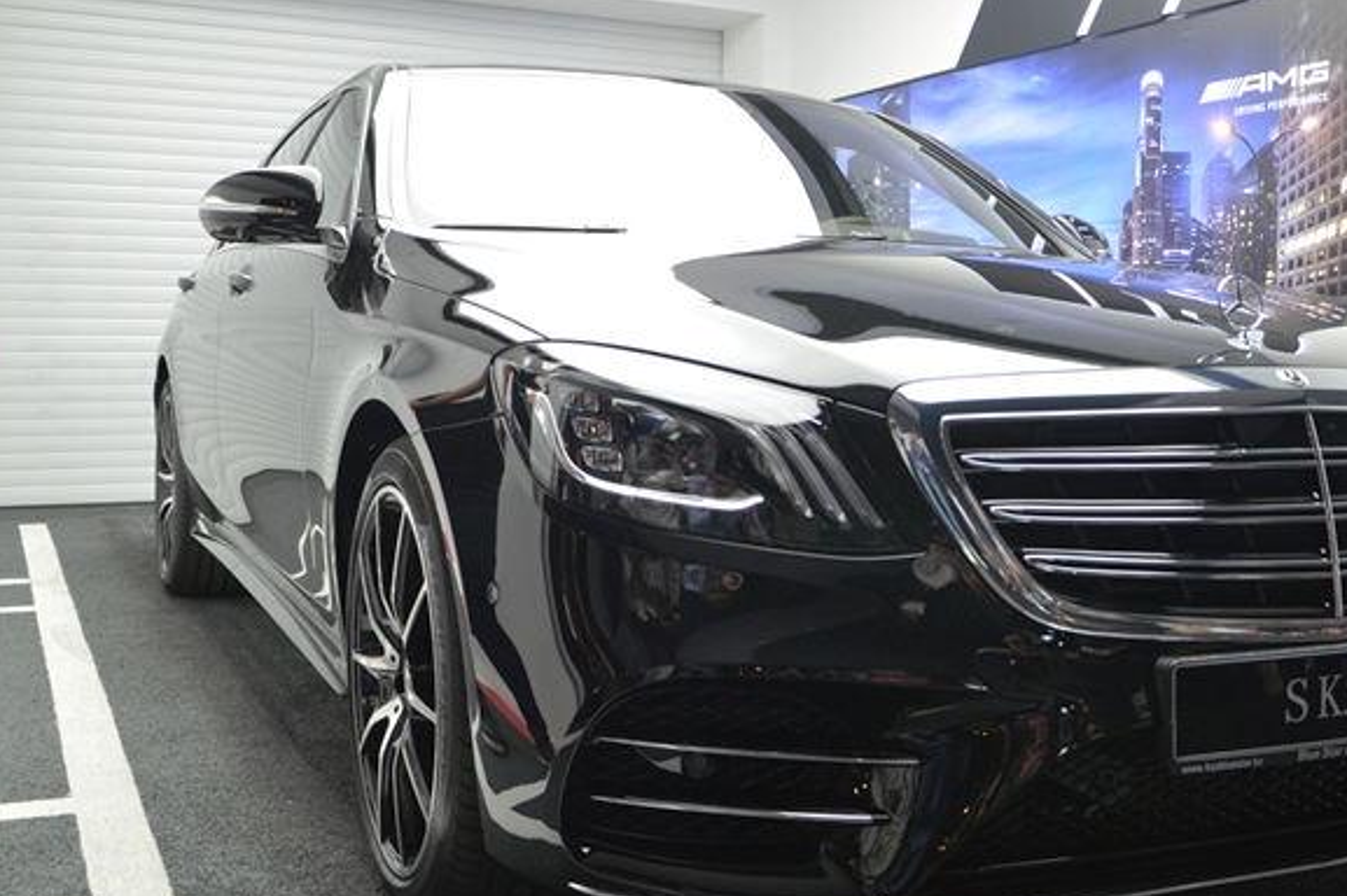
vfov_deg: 30.7
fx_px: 1634
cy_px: 466
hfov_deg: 44.1
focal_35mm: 44
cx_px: 908
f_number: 4
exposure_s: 1/60
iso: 640
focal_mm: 21
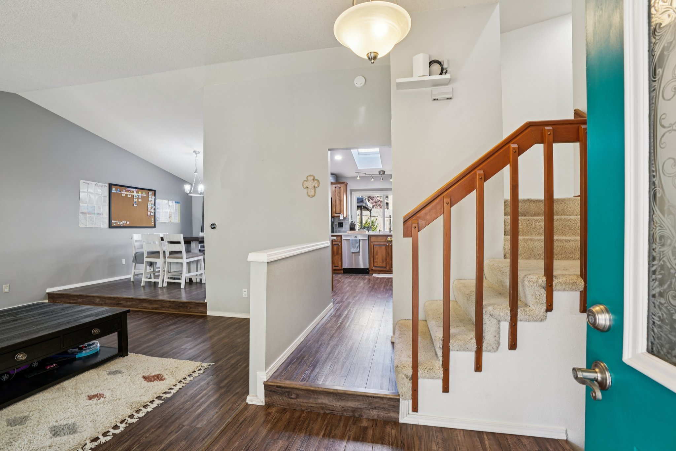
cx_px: 338
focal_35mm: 16
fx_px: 300
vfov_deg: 73.7
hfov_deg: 96.7
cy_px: 226
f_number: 8
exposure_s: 1/13
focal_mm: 16
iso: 400
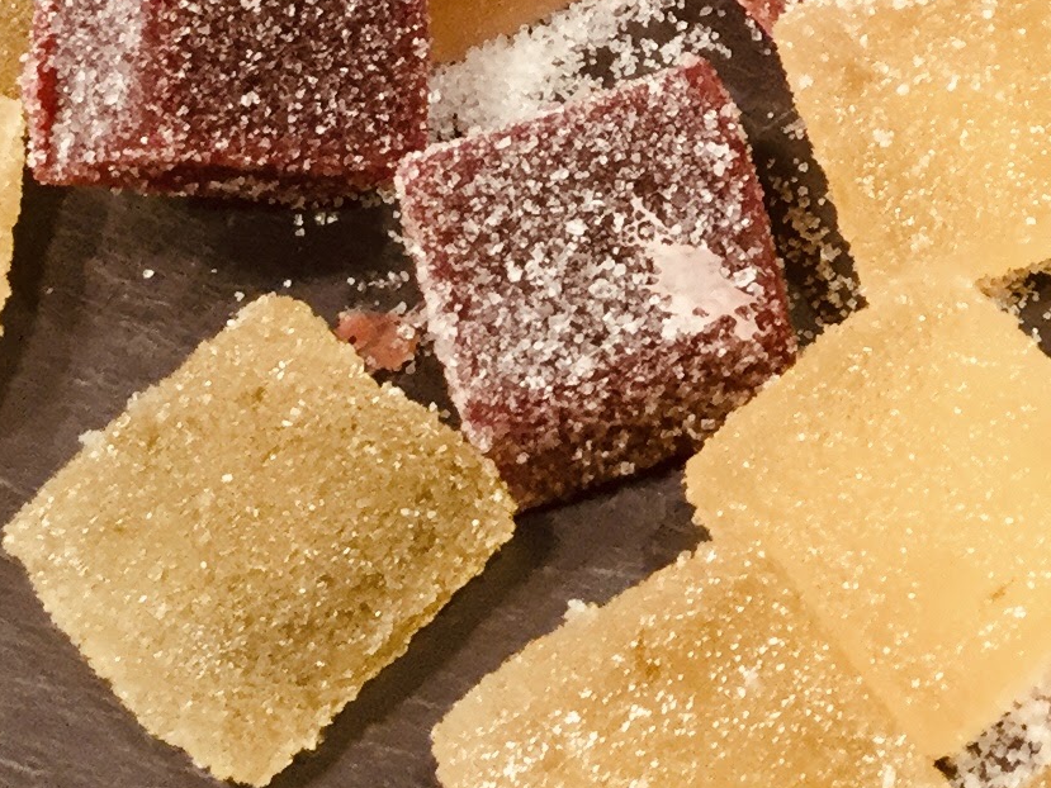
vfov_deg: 11.6
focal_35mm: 122
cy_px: -455
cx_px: 970
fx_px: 3705
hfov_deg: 15.9
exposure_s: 1/33
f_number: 2.4
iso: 80
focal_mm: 3.3
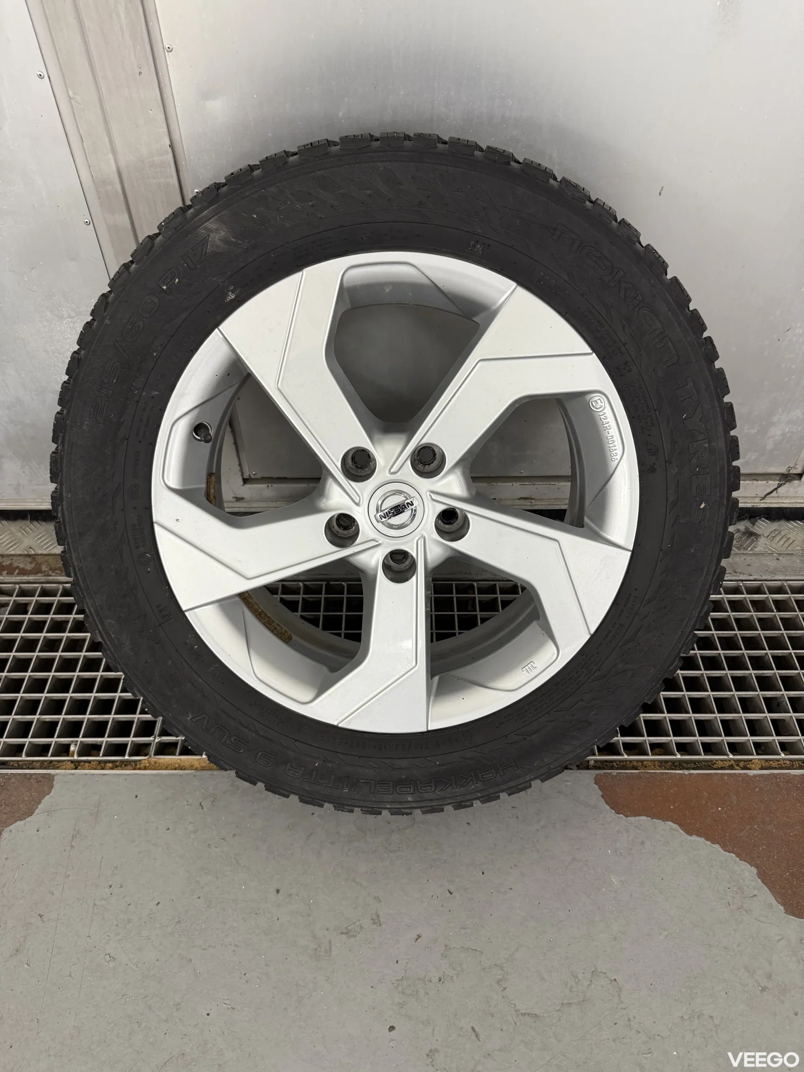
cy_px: 536
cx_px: 402
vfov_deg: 71.6
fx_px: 743
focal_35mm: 24
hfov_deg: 56.8
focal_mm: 6.76
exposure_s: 1/50
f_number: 1.78
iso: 160
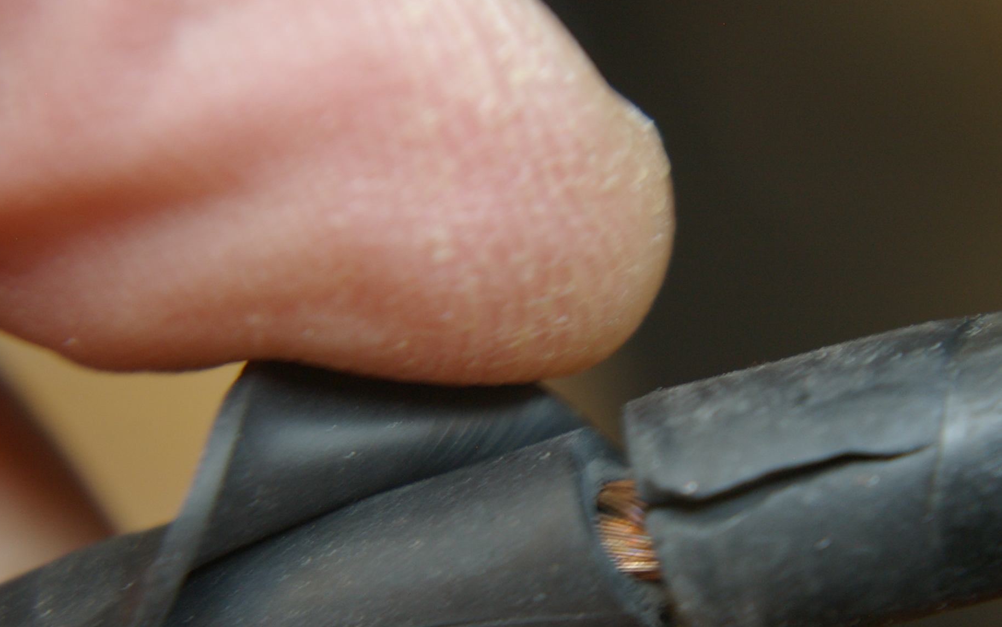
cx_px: 630
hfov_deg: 15.1
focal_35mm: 138
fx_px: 3764
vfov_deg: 9.5
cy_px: 465
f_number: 8
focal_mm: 55
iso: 400
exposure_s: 1/20
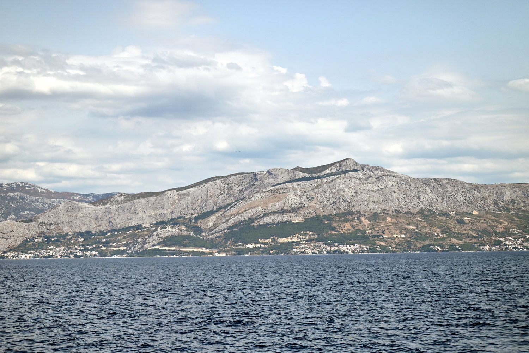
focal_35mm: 70
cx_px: 264
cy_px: 176
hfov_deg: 28.8
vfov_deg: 19.5
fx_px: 1029
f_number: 4.5
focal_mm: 70
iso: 250
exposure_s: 1/6400
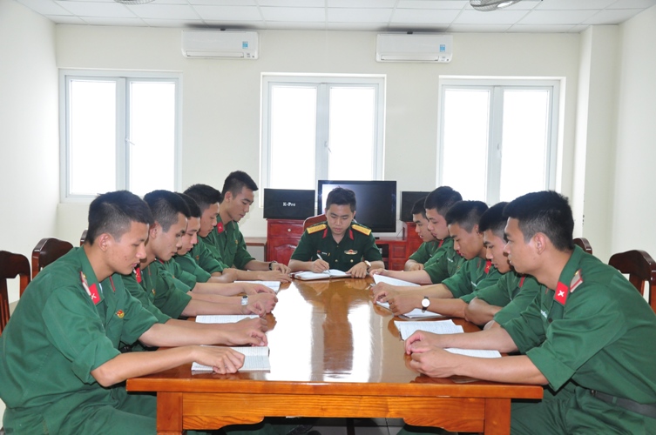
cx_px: 328
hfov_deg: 49.6
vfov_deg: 34.1
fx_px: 710
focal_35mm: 39
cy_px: 218
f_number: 5.6
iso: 800
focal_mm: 26
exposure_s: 1/60
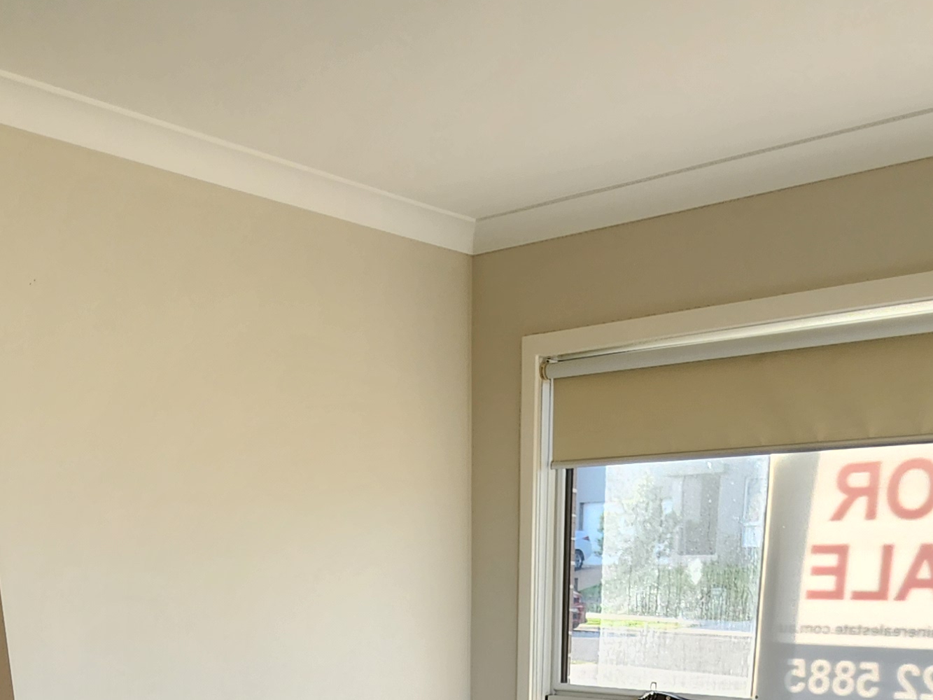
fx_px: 1051
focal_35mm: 39
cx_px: 459
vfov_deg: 28.2
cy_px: 973
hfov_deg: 47.9
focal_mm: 2.2
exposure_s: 1/100
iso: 64
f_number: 2.2
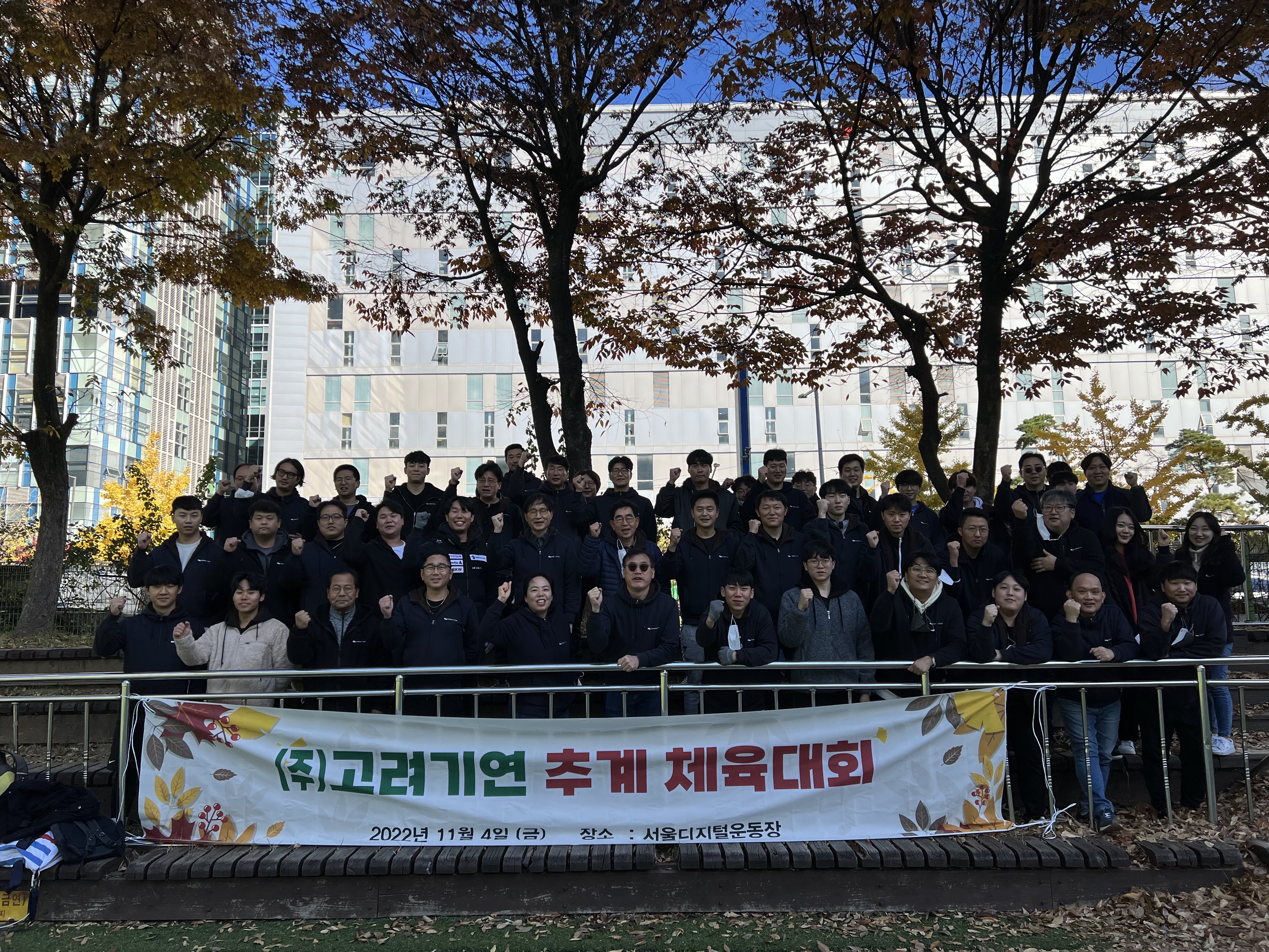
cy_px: 476
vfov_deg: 53.1
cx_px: 634
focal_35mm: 26
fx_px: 953
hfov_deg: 67.3
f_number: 1.5
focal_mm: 5.7
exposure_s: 1/3077
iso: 50
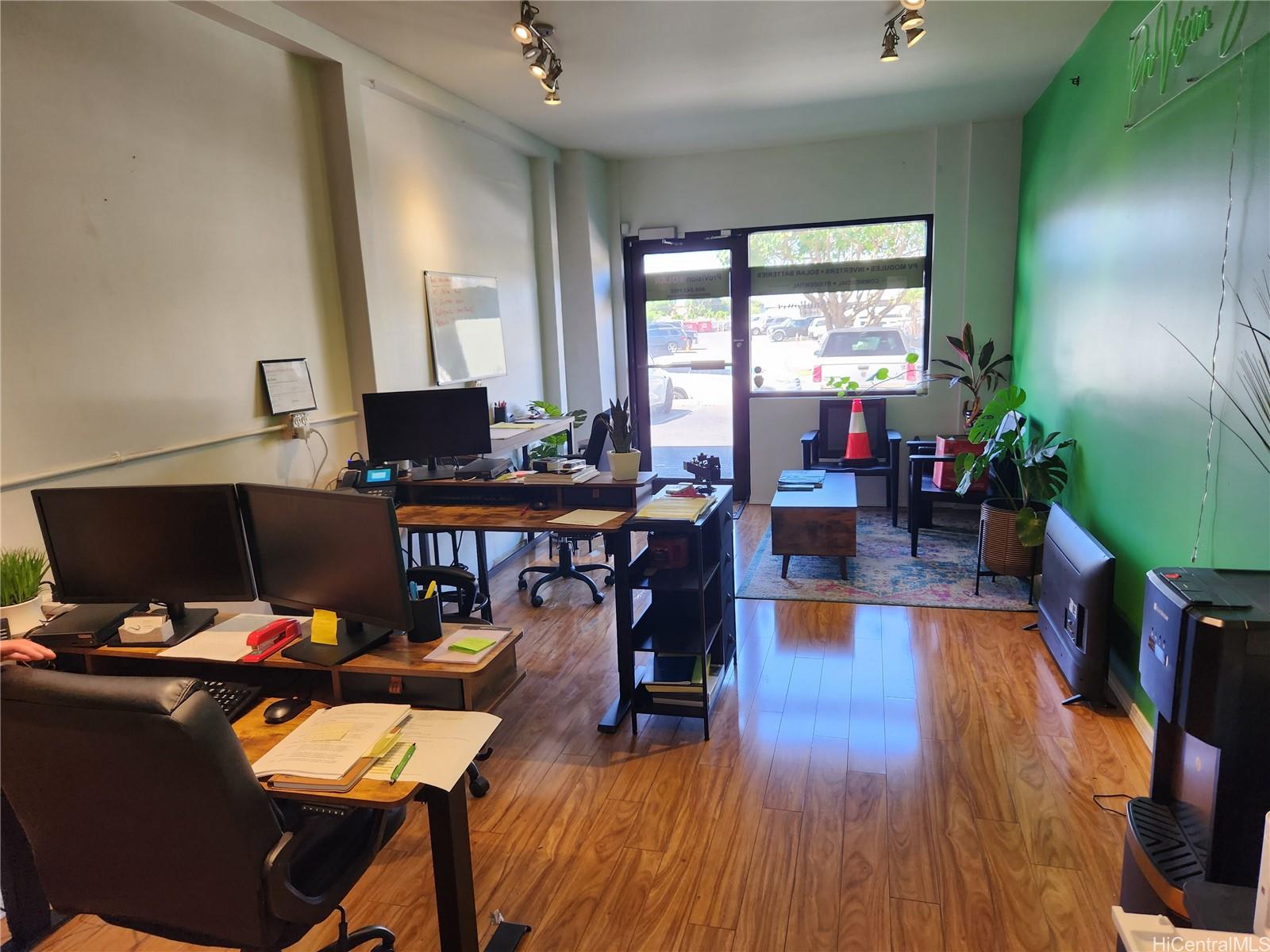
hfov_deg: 73.9
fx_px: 844
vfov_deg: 58.9
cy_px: 476
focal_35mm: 23
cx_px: 635
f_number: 1.8
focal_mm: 5.4
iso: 160
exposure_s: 1/120
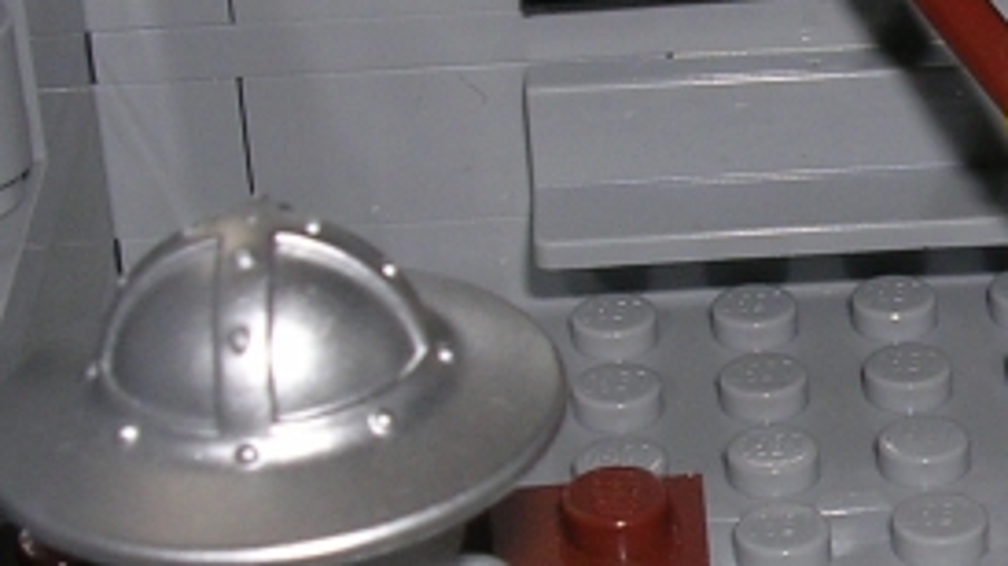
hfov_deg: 17.1
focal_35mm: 121
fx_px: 3233
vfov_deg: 10.0
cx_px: 1137
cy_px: 312
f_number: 5.6
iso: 50
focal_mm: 5.8
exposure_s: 1/60.1
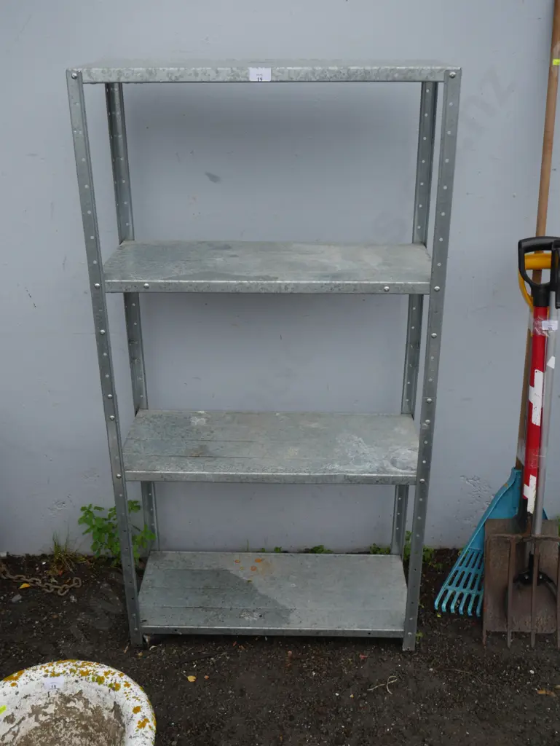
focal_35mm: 38
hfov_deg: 37.8
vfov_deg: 49.0
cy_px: 373
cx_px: 280
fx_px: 819
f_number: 4.1
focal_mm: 19
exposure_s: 1/125
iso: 200
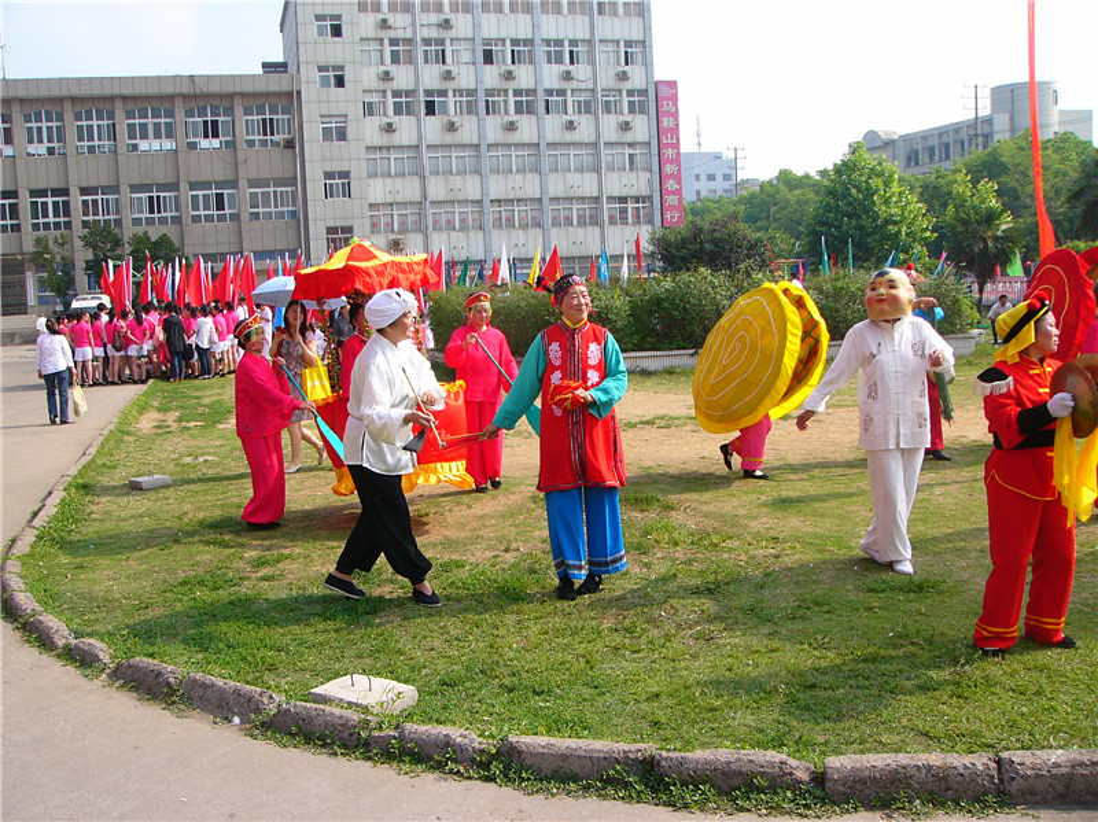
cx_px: 549
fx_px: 1141
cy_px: 411
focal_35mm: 36
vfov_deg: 39.6
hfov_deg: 51.4
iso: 50
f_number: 4
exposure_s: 1/250
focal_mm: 6
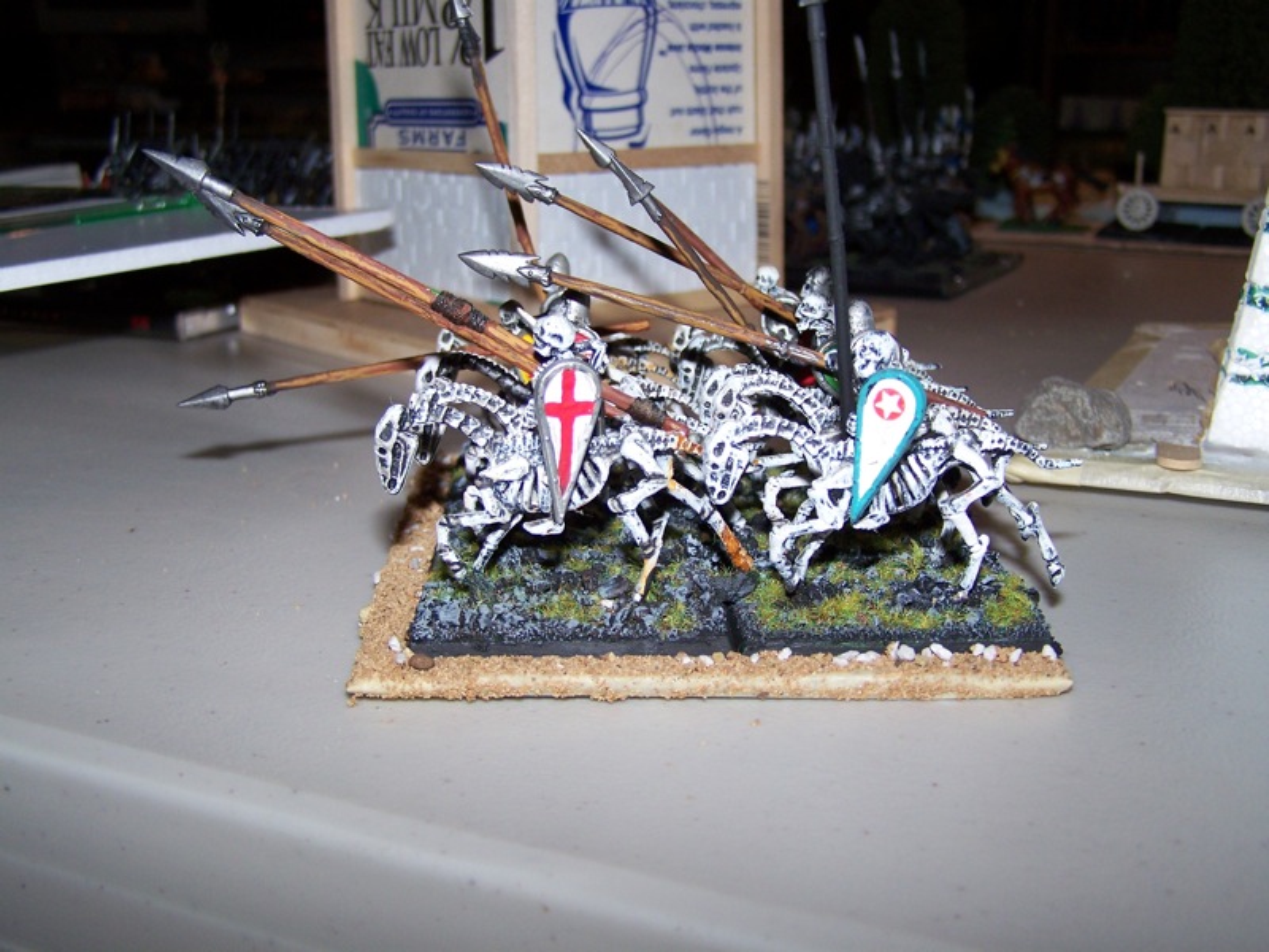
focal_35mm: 40
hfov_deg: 46.8
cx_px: 634
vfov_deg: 36.0
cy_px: 476
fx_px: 1466
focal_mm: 6.7
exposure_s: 1/60
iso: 80
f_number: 2.8
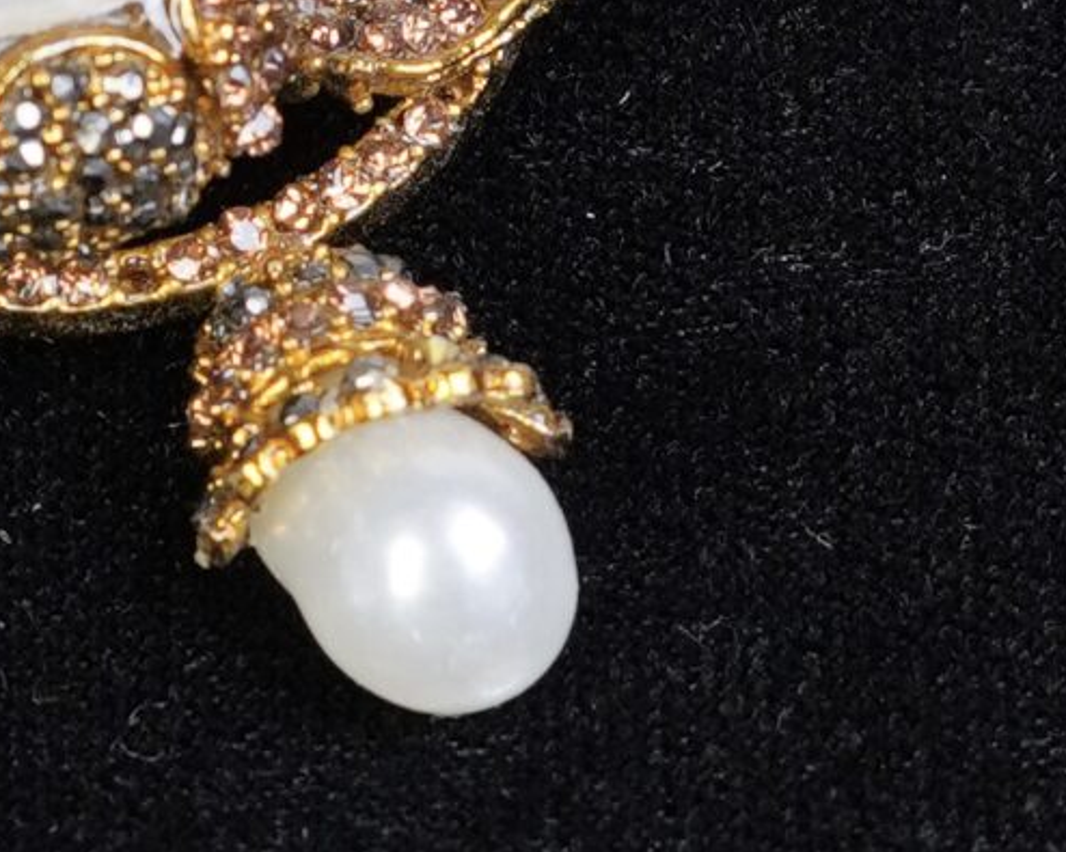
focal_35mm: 365
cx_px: -325
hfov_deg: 5.3
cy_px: -595
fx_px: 11513
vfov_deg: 4.2
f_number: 6.3
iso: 800
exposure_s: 1/160
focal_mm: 50
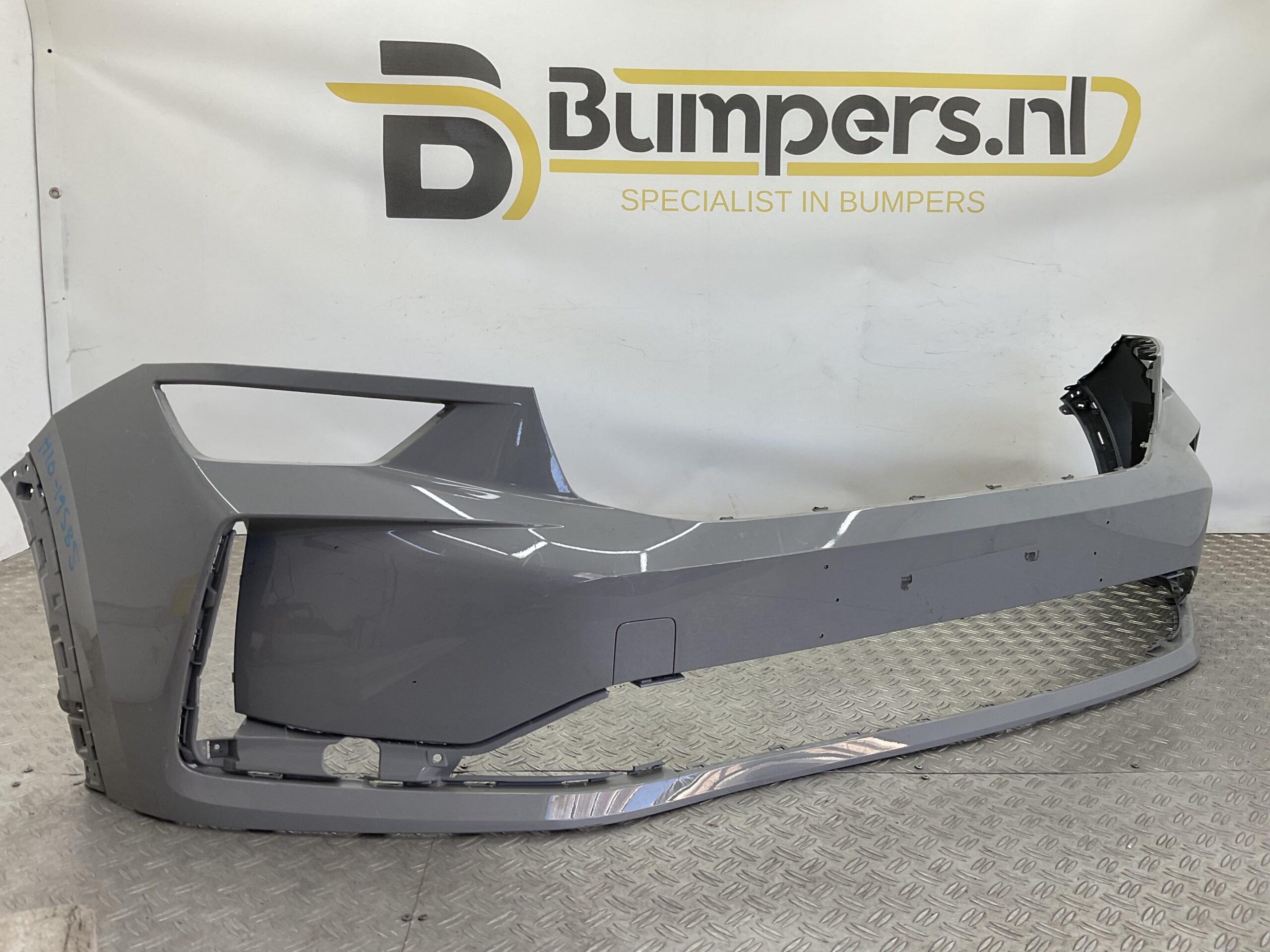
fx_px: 1064
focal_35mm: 29
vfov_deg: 48.2
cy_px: 476
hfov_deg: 61.7
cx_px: 635
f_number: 1.8
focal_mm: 3
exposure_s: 1/132
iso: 16
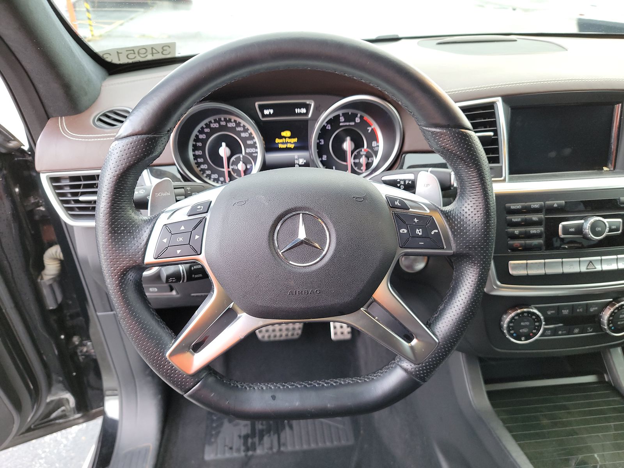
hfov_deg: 71.6
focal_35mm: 24
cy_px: 234
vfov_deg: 56.8
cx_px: 312
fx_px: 433
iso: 312
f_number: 1.8
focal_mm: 6.7
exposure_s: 1/59
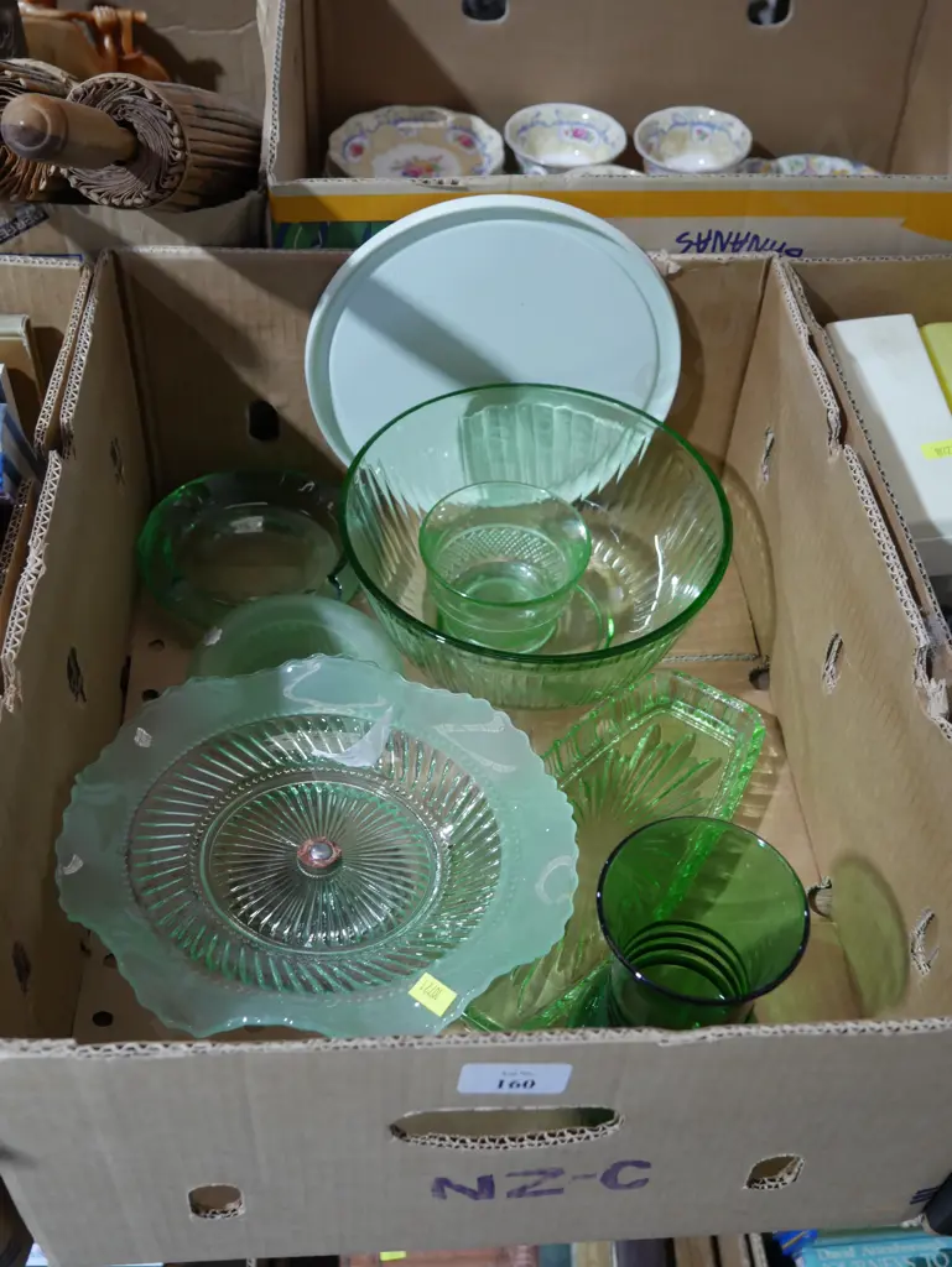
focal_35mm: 38
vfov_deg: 49.0
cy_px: 634
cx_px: 476
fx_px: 1392
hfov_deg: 37.8
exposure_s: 1/60
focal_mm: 19
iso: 800
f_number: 4.1
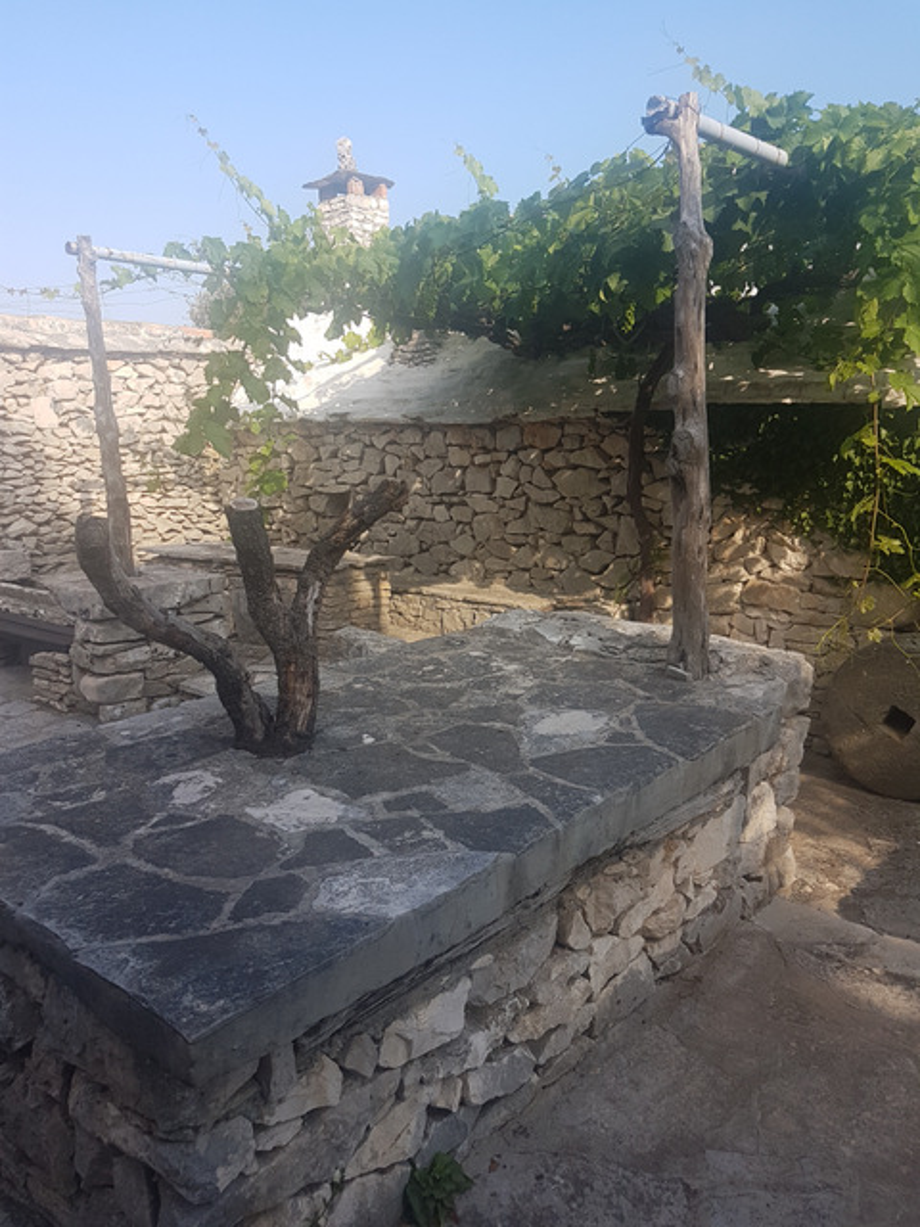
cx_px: 460
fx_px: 921
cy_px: 614
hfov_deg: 53.1
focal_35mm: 26
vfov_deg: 67.3
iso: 40
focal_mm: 4.2
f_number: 1.7
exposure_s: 1/844
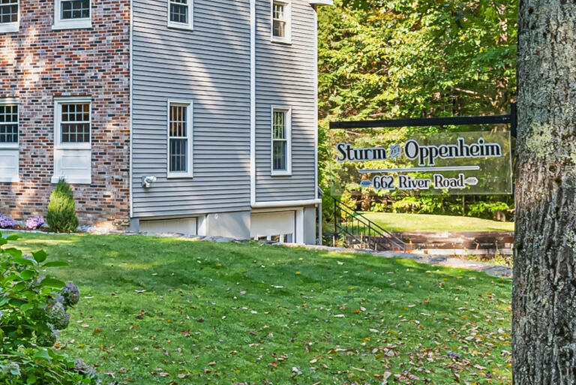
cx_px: 57
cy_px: 87
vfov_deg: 16.6
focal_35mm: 82
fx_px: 1313
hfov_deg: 24.1
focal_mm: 21
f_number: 7.1
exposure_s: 1/60
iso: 320
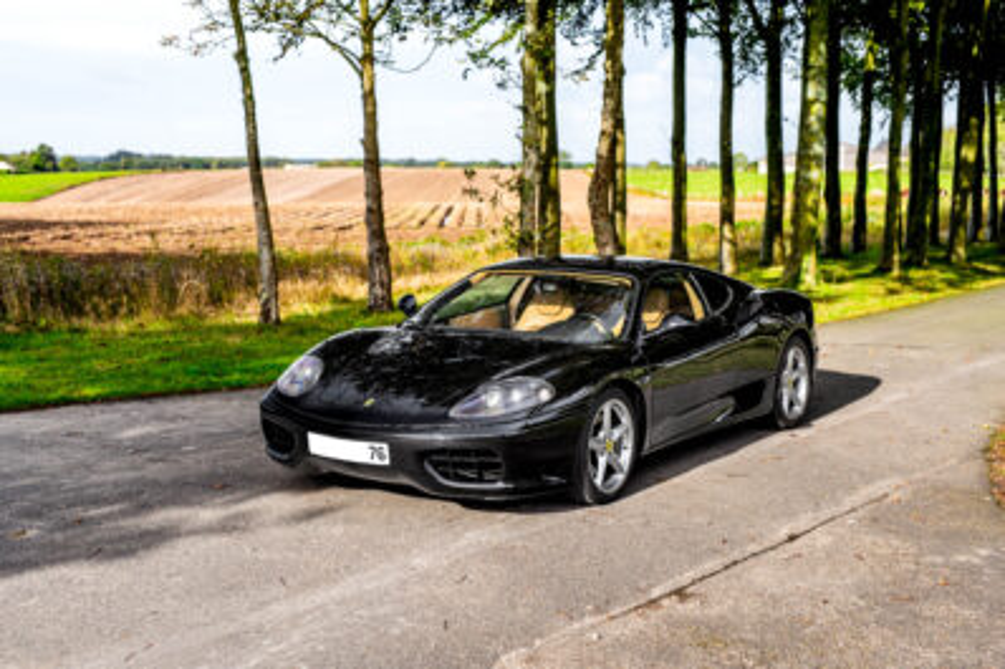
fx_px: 1395
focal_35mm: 50
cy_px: 334
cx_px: 502
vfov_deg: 27.0
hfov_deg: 39.6
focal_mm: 50
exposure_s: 1/320
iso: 100
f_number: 4
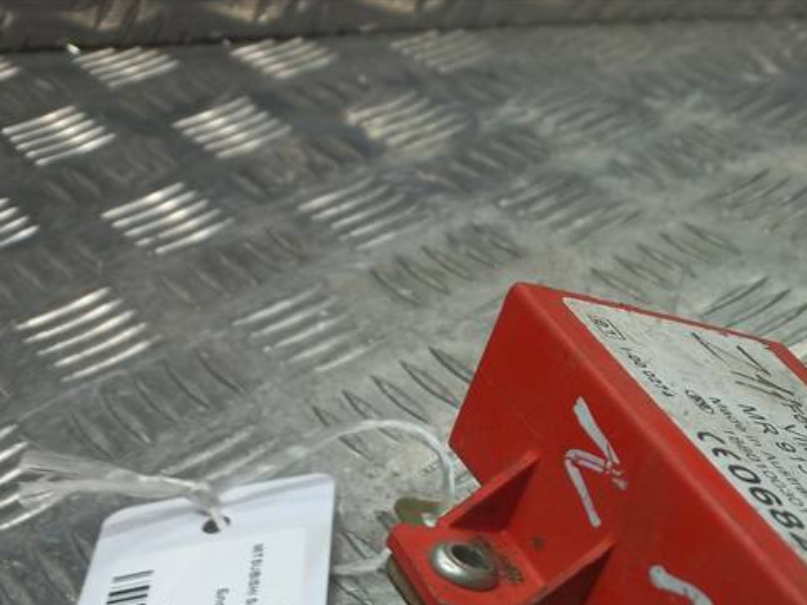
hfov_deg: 34.4
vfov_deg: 25.8
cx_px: 708
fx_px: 1235
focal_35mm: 53
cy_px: 637
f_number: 1.8
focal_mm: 4.6
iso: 32
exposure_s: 1/100
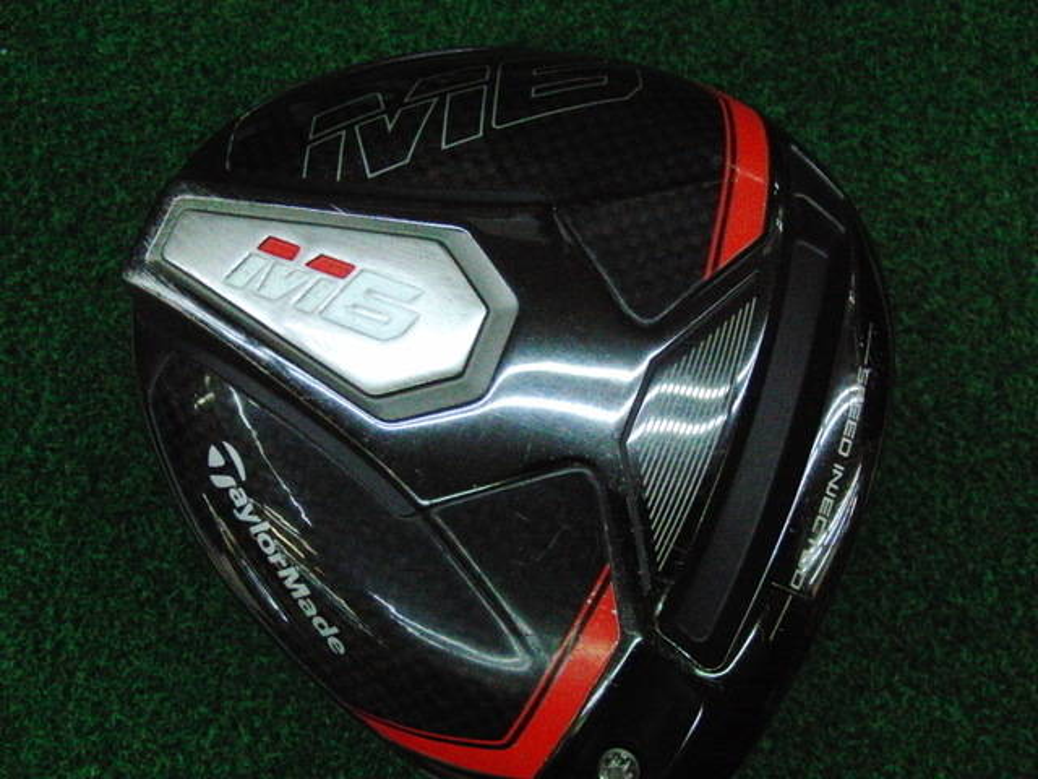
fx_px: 1109
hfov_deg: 50.1
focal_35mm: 37
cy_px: 390
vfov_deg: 38.7
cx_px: 519
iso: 3200
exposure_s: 1/800
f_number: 3.6
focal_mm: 6.42
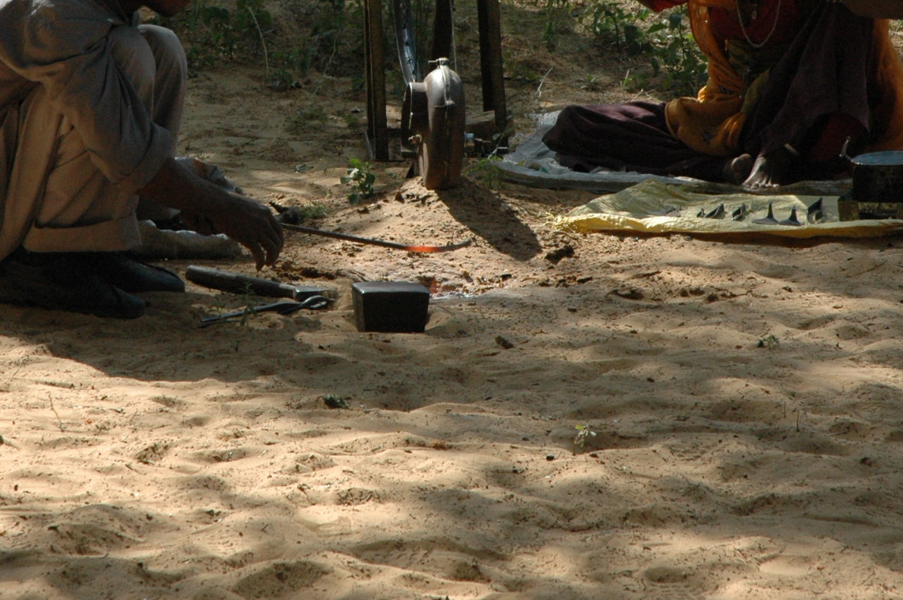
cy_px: 44
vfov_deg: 6.9
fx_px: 4960
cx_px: 391
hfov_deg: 10.4
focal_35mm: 198
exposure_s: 1/400
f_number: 10
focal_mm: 70
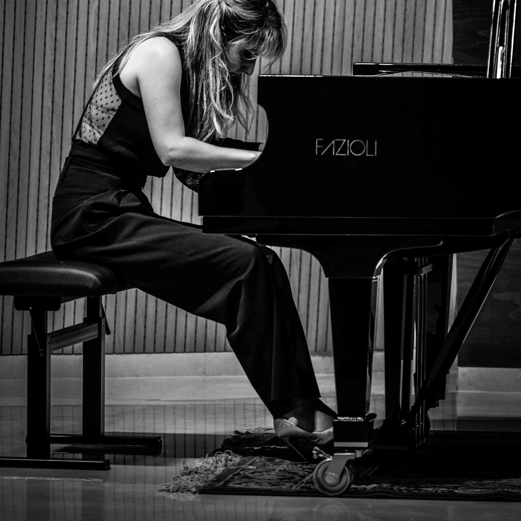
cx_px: 255
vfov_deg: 6.7
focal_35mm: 263
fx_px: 4478
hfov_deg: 6.7
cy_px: 131
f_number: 3.2
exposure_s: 1/160
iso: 1600
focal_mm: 200
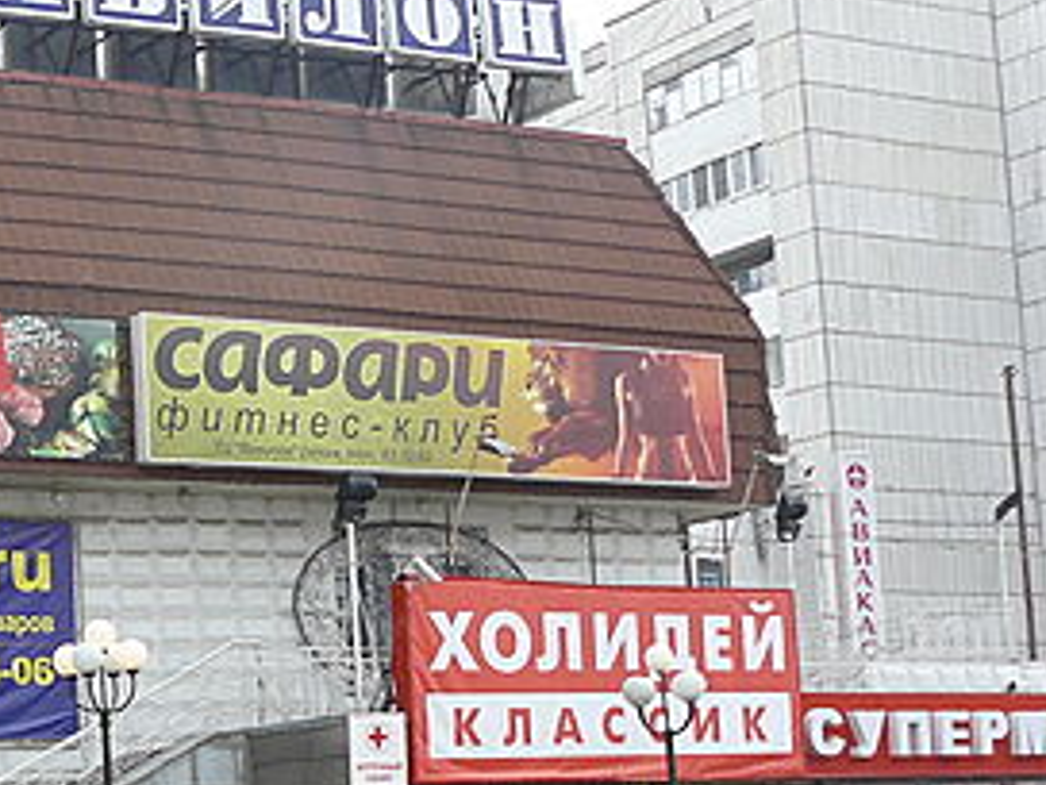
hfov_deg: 21.6
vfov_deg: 17.2
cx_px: -165
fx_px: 2568
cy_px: 620
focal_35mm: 85
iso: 100
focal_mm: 6
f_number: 4
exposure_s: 1/200
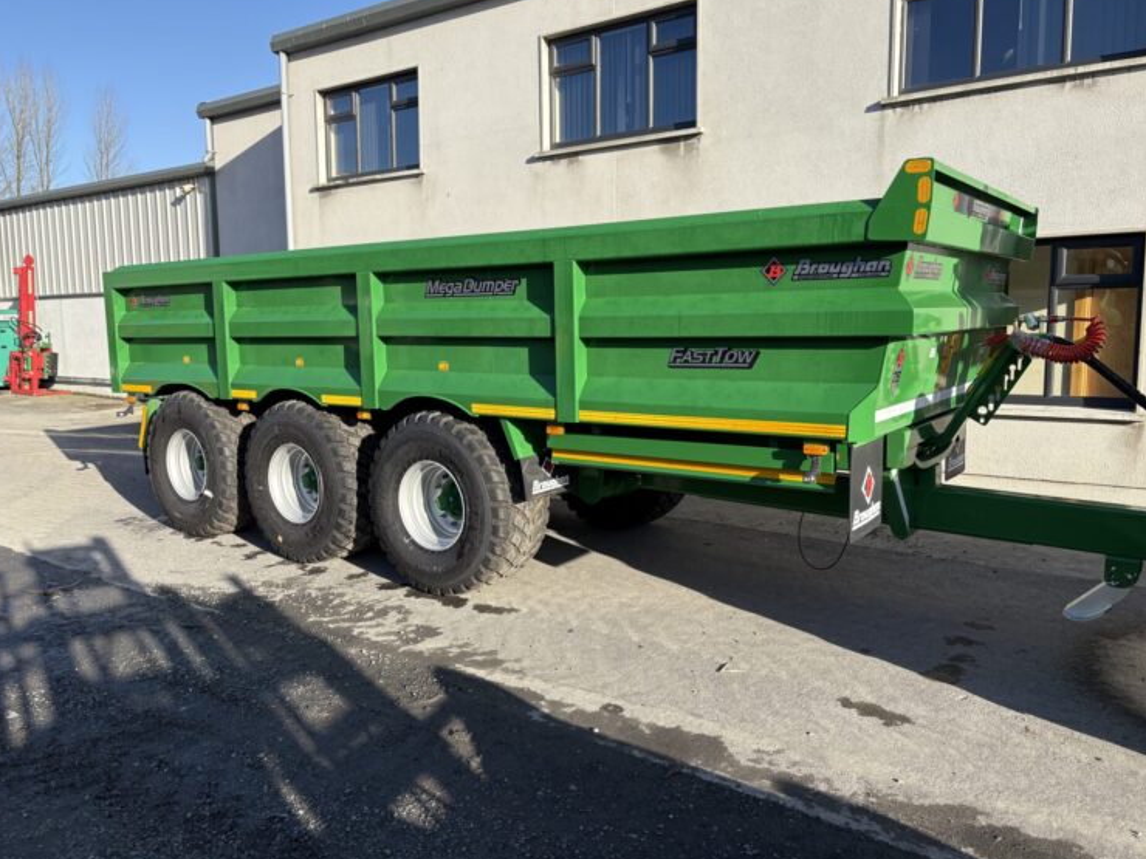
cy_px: 423
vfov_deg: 51.4
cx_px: 579
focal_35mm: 27
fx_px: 894
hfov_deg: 65.3
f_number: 1.6
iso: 50
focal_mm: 5.96
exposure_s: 1/1751
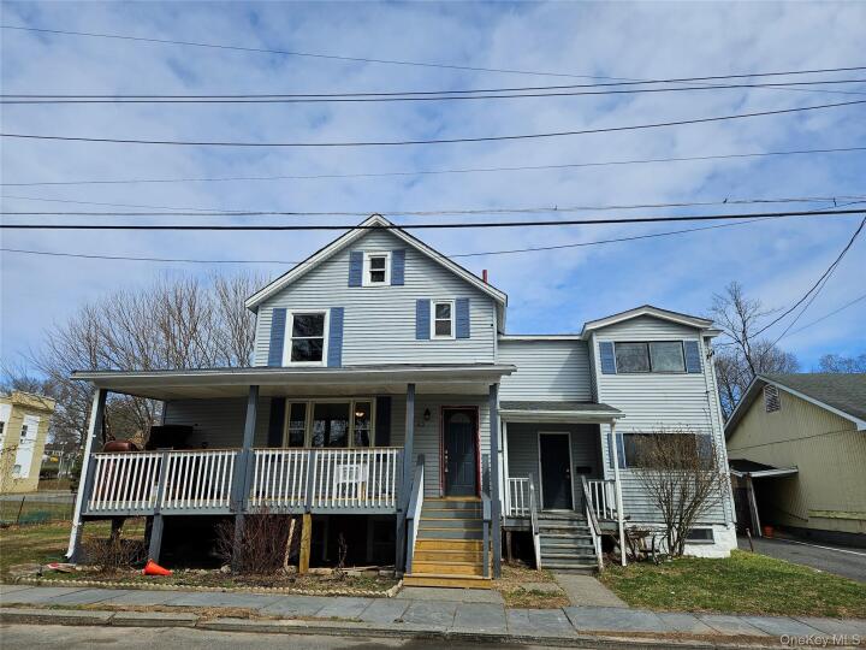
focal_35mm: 23
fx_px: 575
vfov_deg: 58.9
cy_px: 325
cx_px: 433
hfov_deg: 73.9
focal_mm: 5.4
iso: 25
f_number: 1.8
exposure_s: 1/2874
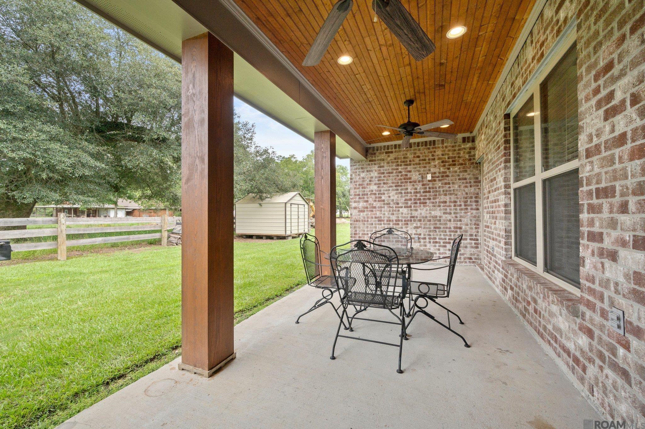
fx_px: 260
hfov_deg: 102.3
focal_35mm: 14
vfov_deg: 79.1
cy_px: 214
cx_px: 322
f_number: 10
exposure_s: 1/200
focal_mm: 14.5
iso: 640
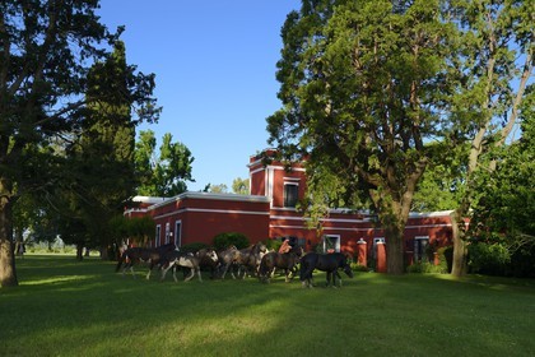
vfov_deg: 35.1
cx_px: 268
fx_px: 565
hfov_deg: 50.7
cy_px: 178
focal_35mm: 38
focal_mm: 38
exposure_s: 1/320
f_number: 6.3
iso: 200
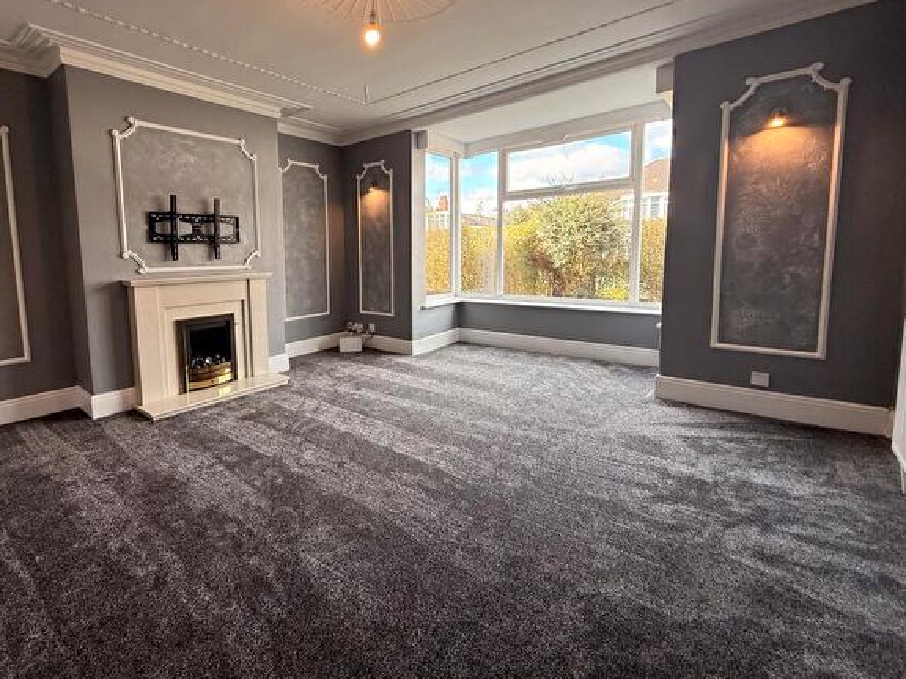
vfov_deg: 74.4
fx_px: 445
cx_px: 359
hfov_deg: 89.8
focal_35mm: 17
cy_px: 296
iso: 64
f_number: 2.2
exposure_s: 1/99
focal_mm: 2.22
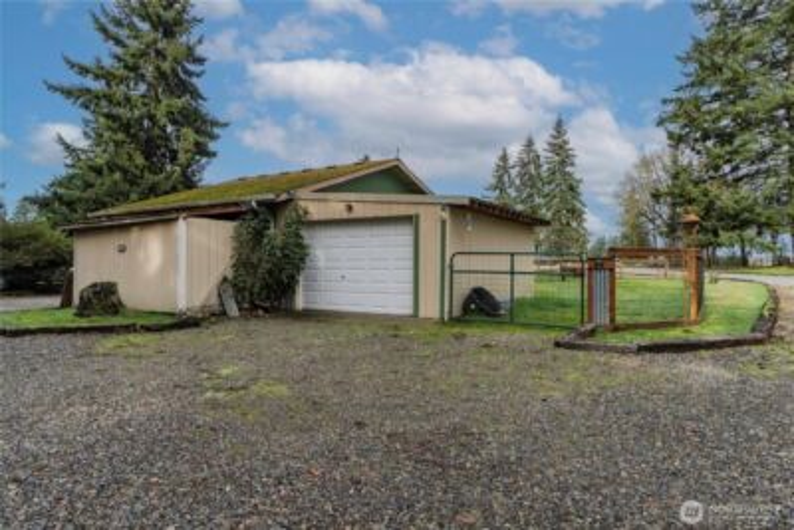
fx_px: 463
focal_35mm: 21
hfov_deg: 81.2
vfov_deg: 59.5
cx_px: 397
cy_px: 265
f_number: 9
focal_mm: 14
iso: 640
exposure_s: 1/400
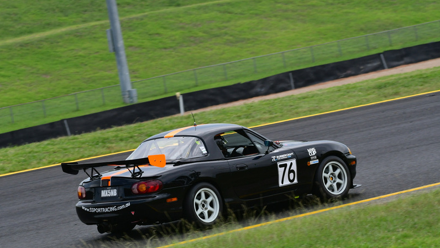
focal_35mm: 316
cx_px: 220
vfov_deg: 3.8
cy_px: 145
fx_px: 3687
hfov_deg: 6.8
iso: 640
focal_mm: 200
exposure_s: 1/640
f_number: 11
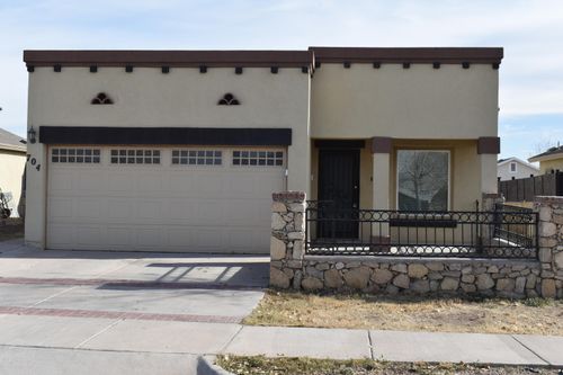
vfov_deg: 28.1
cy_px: 188
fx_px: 750
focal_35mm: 48
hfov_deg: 41.1
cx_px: 282
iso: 200
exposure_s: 1/320
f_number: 9
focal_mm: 32
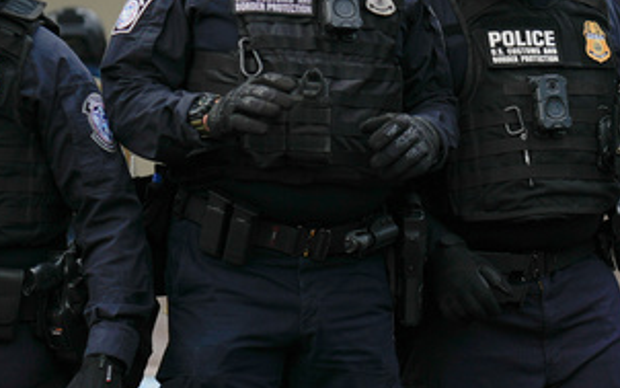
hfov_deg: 12.0
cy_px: 178
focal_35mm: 173
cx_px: 546
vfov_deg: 7.6
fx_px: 2924
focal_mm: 50
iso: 64
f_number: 1.6
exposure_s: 1/640
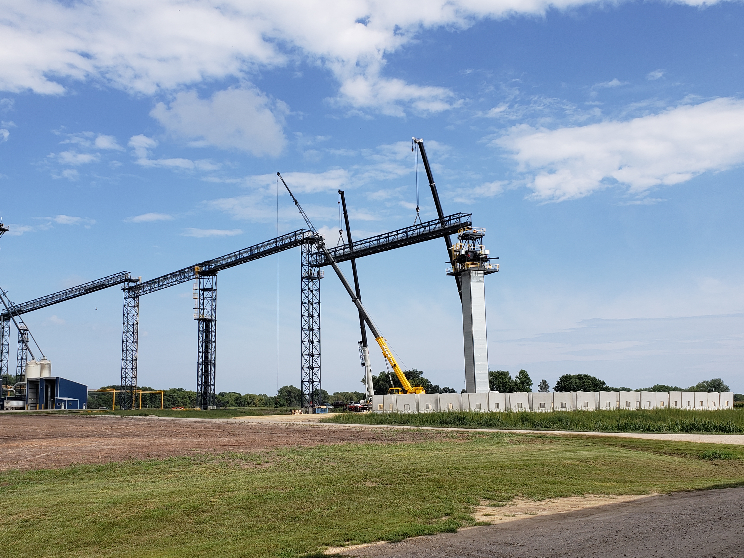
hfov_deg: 67.3
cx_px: 372
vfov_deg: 53.1
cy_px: 279
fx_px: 559
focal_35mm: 26
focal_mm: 4.3
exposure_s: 1/1666
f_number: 2.4
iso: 50
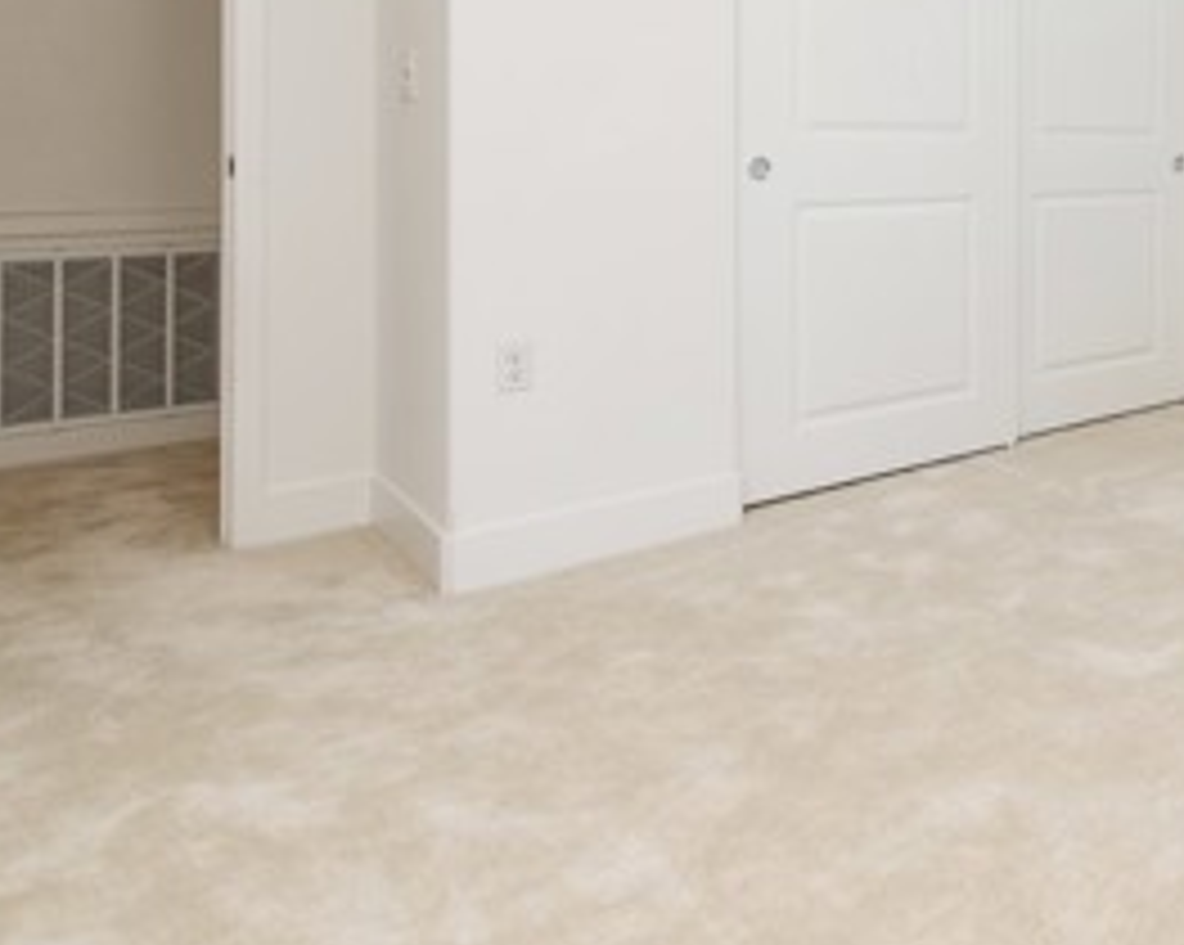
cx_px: 1175
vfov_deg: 43.4
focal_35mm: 32
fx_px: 1121
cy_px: 176
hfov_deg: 46.8
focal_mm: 14
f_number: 5.6
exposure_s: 1/125
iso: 200
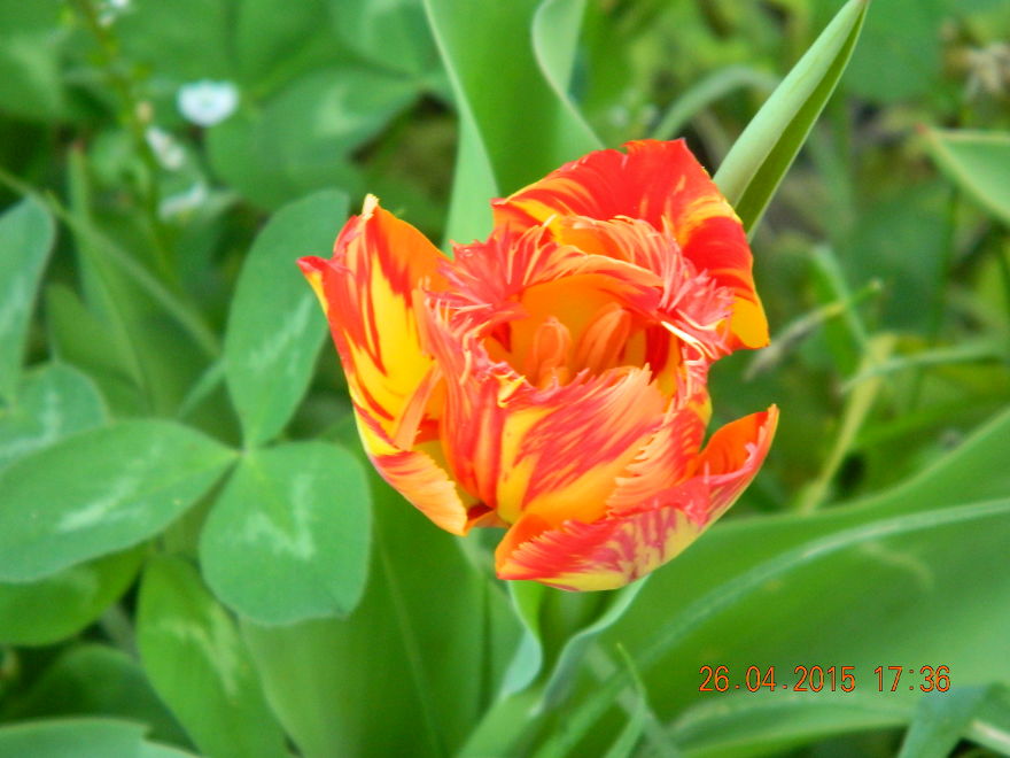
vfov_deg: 6.7
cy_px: 379
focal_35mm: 221
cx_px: 505
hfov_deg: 9.0
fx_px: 6448
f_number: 5.4
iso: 400
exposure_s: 1/100
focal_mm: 39.7
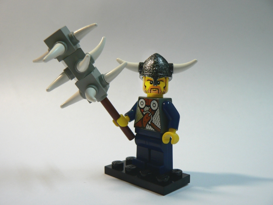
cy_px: 102
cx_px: 136
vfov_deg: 39.7
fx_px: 284
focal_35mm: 36
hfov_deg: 51.4
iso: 80
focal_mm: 6
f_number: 2.8
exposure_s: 1/30
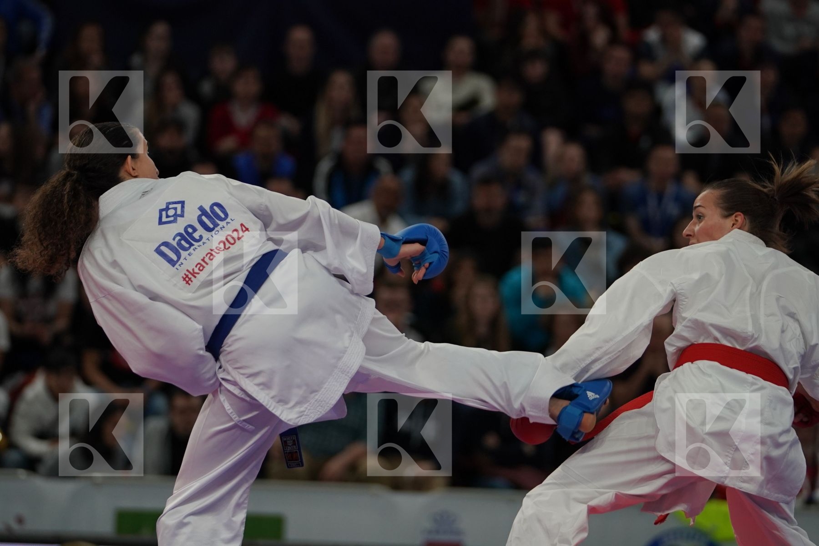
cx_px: 410
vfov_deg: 6.1
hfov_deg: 9.1
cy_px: 273
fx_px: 5141
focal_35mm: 226
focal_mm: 151
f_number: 2.8
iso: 800
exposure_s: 1/1000
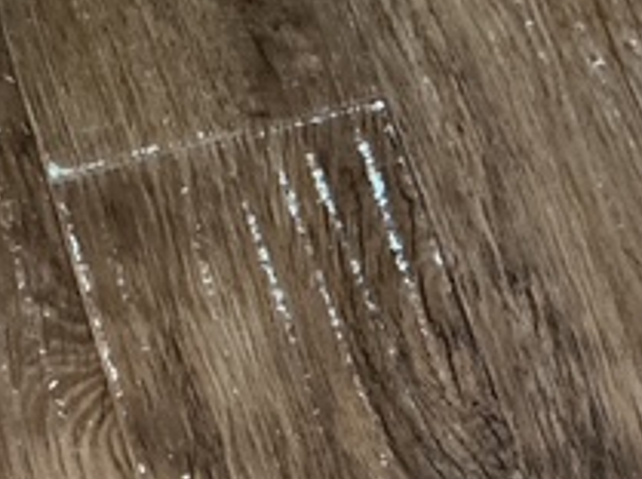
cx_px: 424
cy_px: 715
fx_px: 1648
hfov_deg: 22.0
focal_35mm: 89
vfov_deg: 15.3
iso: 500
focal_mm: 3
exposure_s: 1/24
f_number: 1.8
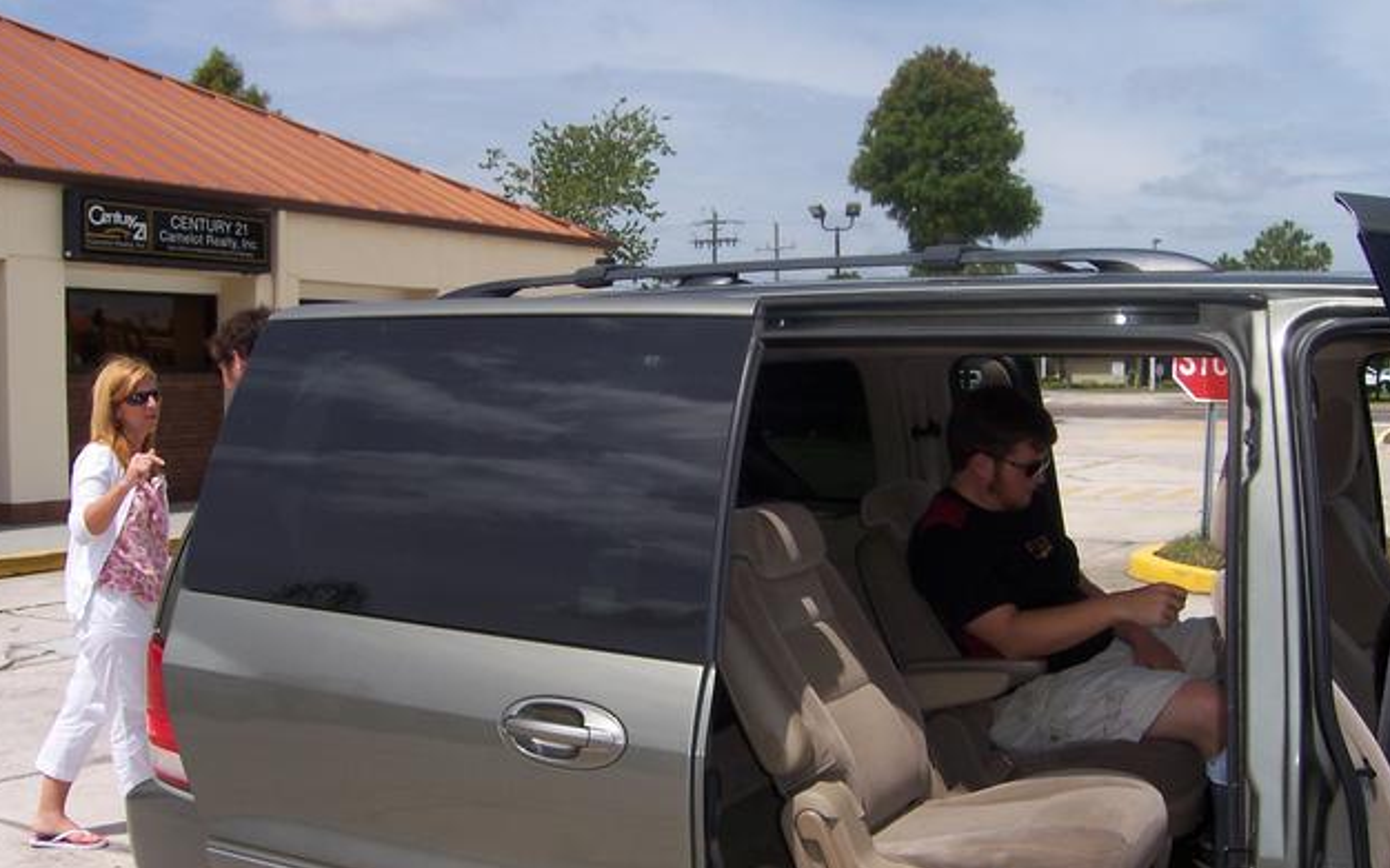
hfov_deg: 50.4
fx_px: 1477
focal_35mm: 39
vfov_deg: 32.7
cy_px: 460
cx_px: 695
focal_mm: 6
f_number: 4.8
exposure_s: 1/750
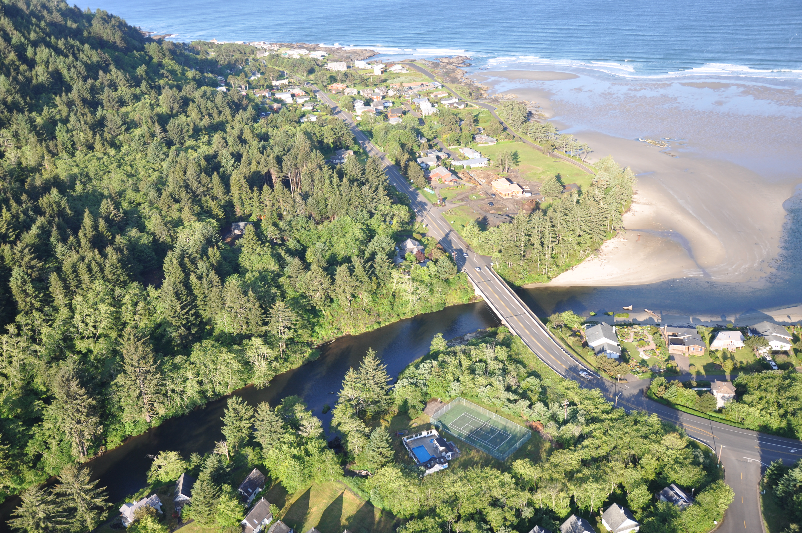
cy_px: 266
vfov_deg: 39.9
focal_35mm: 33
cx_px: 401
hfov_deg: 57.3
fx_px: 734
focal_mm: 22
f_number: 5.6
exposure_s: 1/250
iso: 200
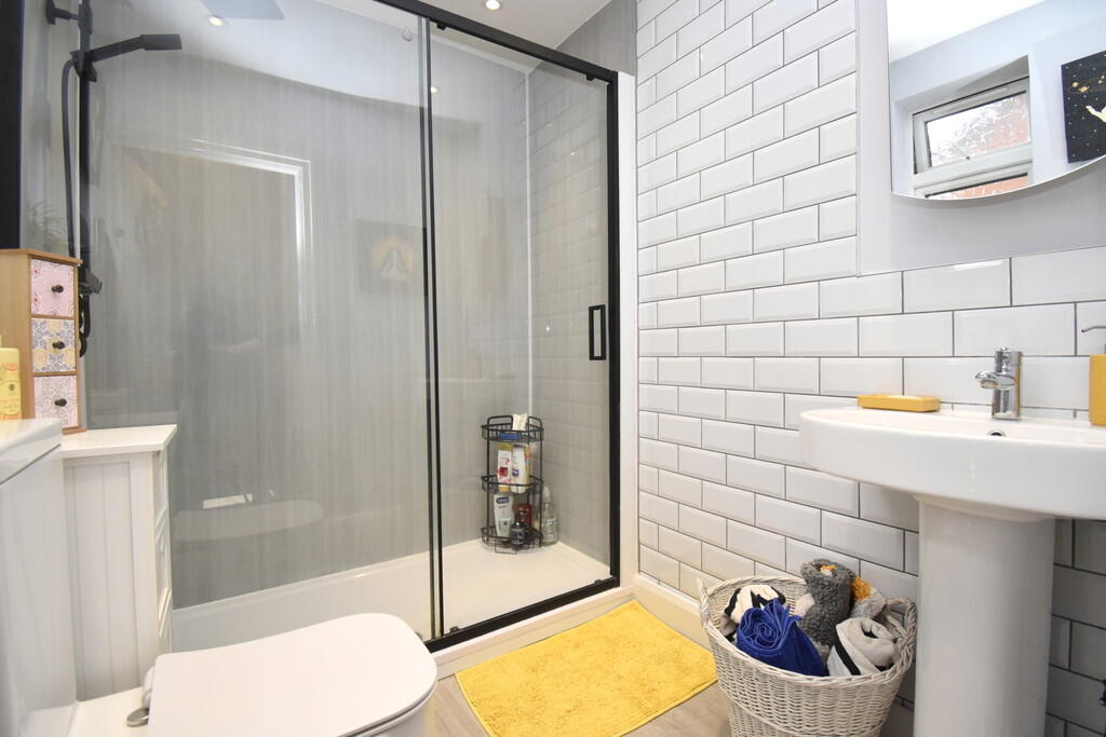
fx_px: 461
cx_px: 553
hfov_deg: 100.4
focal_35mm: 15
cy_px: 368
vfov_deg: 77.3
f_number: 5
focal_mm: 10
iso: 800
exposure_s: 1/200
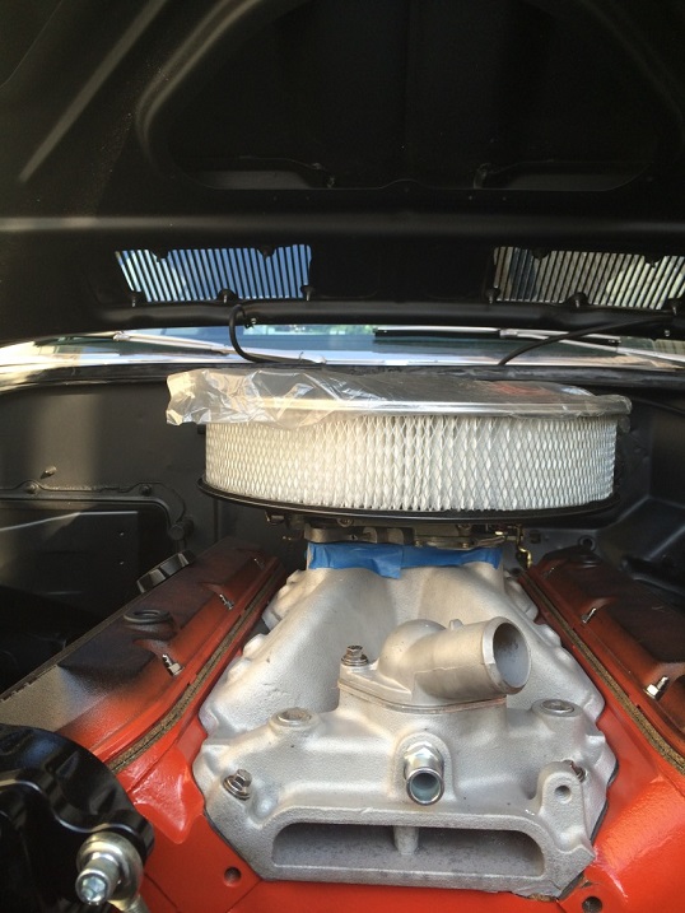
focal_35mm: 30
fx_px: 791
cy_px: 456
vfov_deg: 60.0
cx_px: 342
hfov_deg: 46.8
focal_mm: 4.1
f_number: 2.2
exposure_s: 1/201
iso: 32
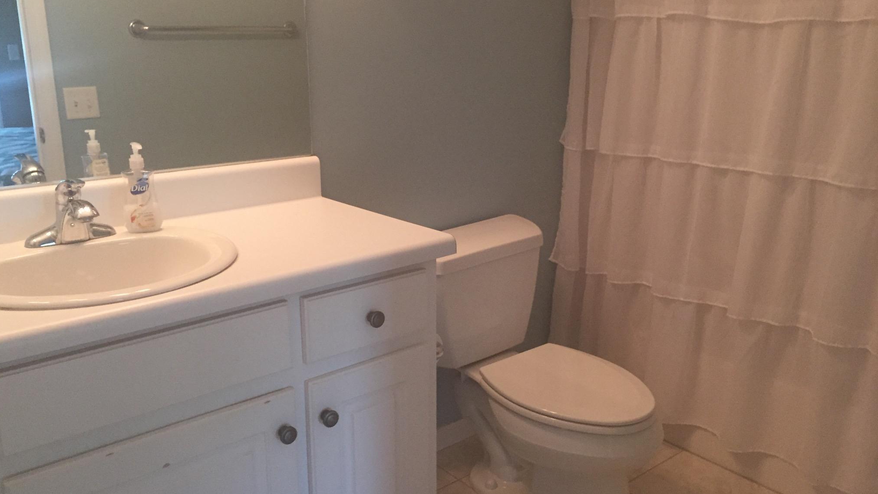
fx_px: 745
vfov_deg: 36.7
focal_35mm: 32
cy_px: 243
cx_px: 434
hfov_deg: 61.0
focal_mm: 4.15
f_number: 2.2
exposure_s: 1/30
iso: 160
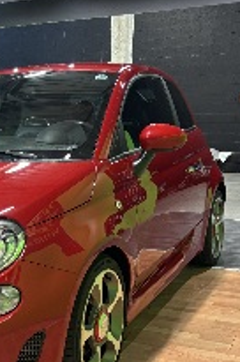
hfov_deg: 23.6
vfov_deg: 36.3
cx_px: 4
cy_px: 194
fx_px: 552
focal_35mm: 55
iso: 400
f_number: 1.6
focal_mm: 5.96
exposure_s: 1/50
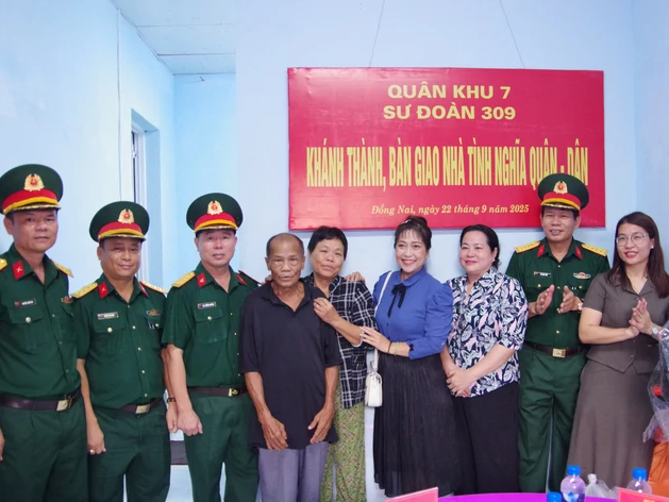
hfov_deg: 55.2
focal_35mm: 33
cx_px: 372
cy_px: 281
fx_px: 638
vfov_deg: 42.9
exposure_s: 1/80
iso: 3200
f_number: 4
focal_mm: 18
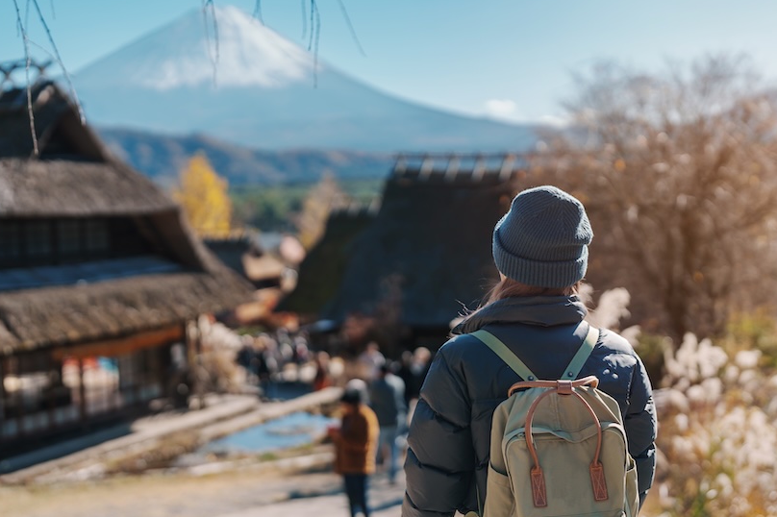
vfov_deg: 26.0
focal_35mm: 52
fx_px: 1122
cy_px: 251
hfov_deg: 38.2
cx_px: 391
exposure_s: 1/3200
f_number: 2
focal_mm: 50
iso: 100
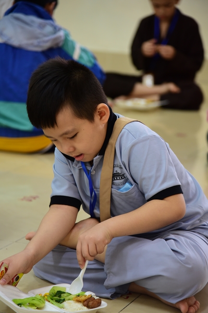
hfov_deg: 11.4
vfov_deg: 17.1
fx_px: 1040
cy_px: 156
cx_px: 104
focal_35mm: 120
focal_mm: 120
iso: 2000
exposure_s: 1/80
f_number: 4
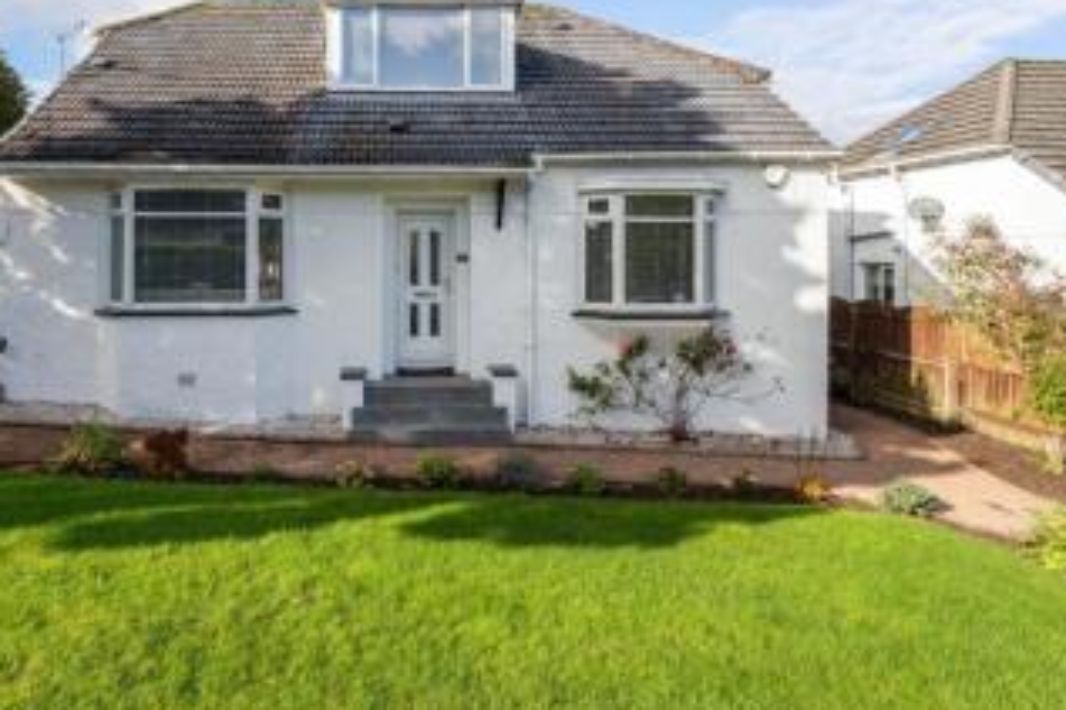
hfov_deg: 80.0
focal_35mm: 21
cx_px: 410
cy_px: 294
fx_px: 621
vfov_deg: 59.1
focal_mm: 14
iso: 640
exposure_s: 1/1250
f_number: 8
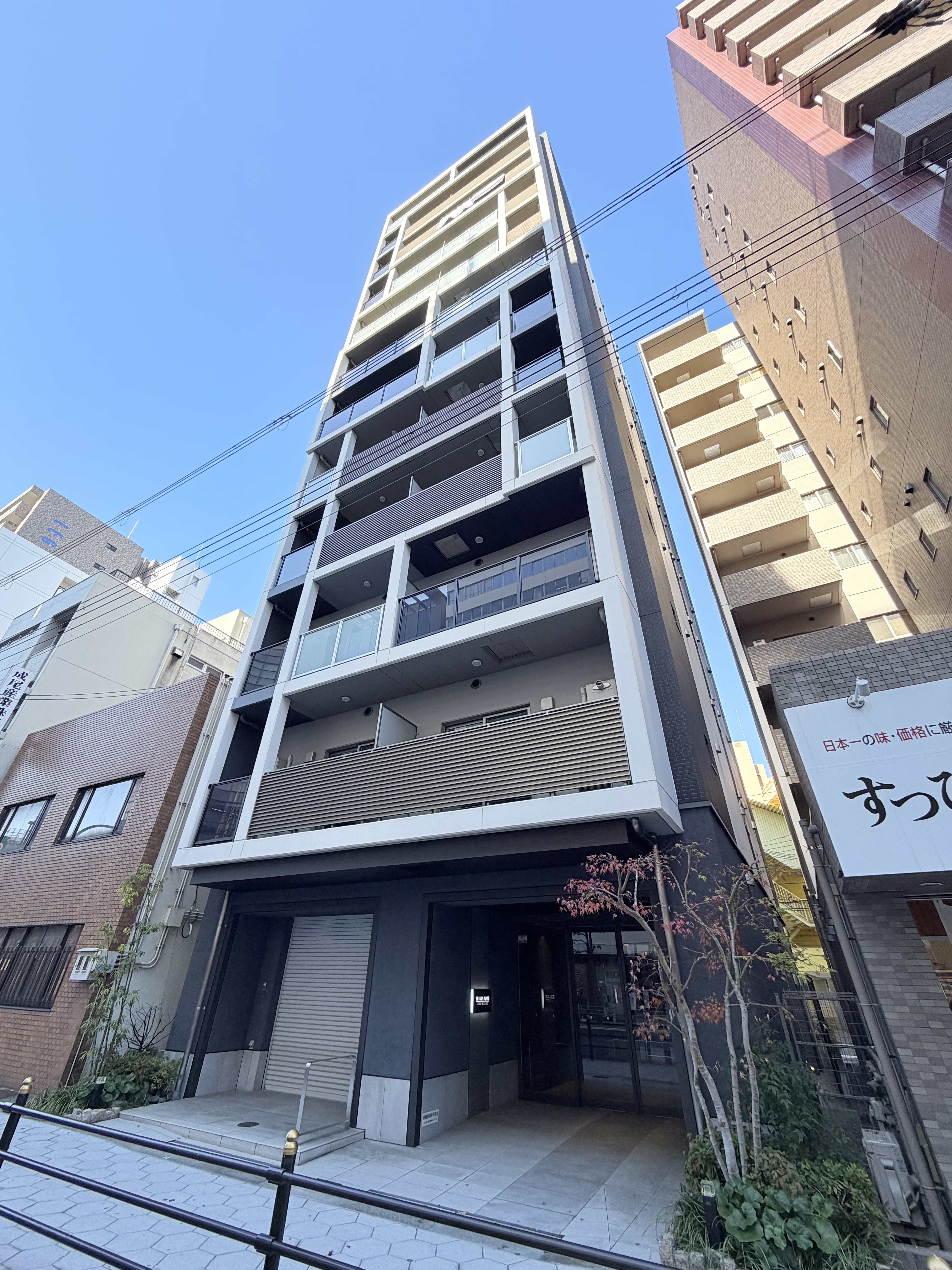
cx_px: 476
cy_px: 635
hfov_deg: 85.7
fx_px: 513
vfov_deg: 102.1
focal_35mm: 14
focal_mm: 2.22
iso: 64
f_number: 2.2
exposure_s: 1/502
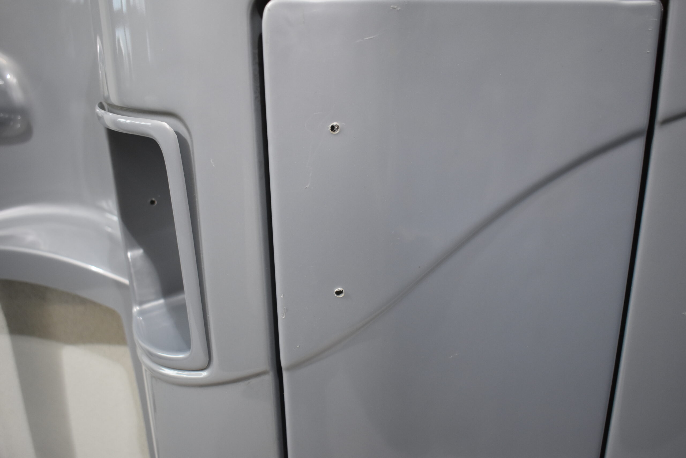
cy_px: 229
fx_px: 629
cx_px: 343
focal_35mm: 33
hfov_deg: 57.2
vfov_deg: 40.0
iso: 800
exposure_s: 1/250
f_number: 3.8
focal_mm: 22
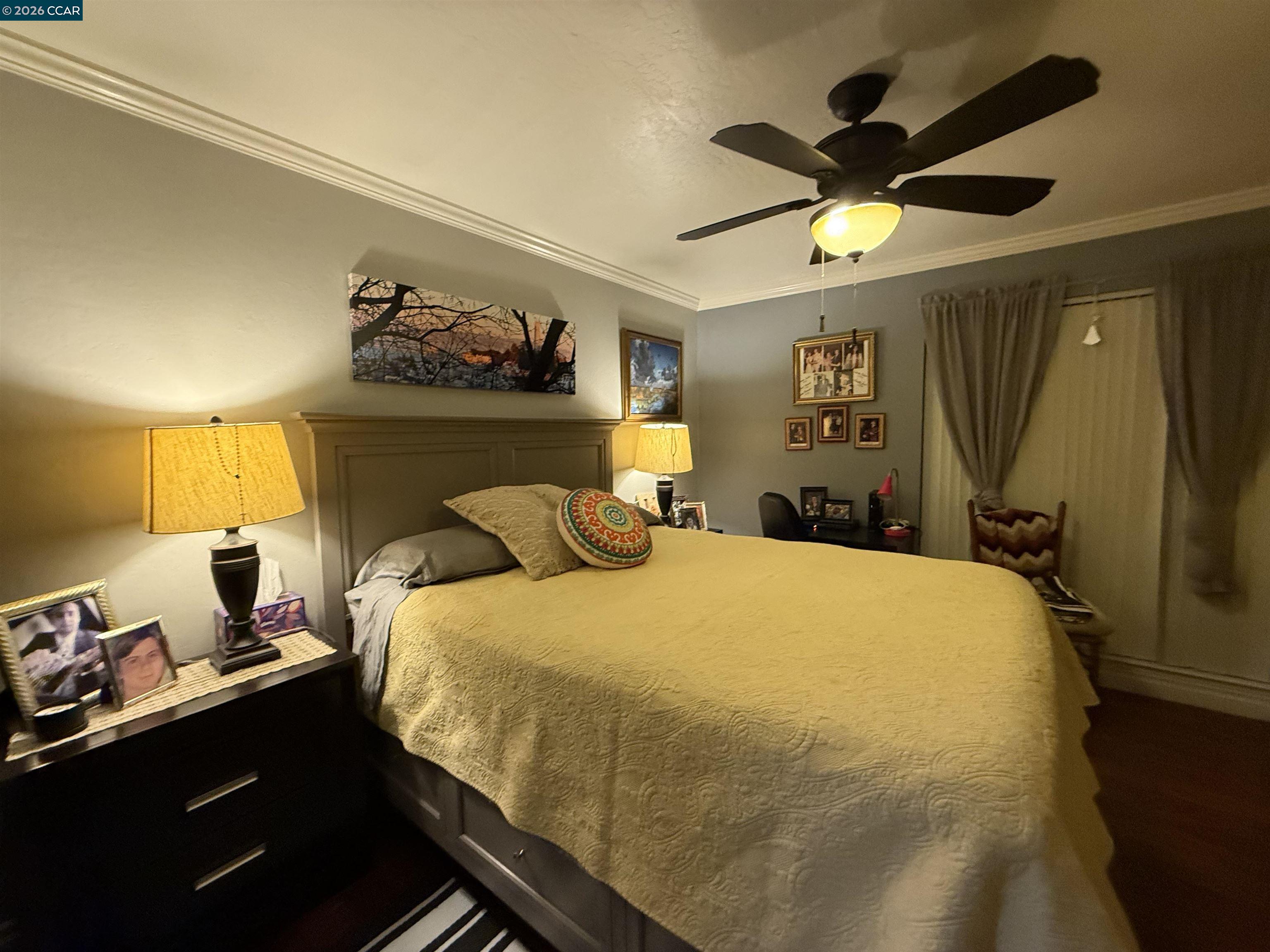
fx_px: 514
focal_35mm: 14
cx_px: 635
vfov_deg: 85.7
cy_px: 476
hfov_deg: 102.1
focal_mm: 2.22
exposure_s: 1/60
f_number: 2.2
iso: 500
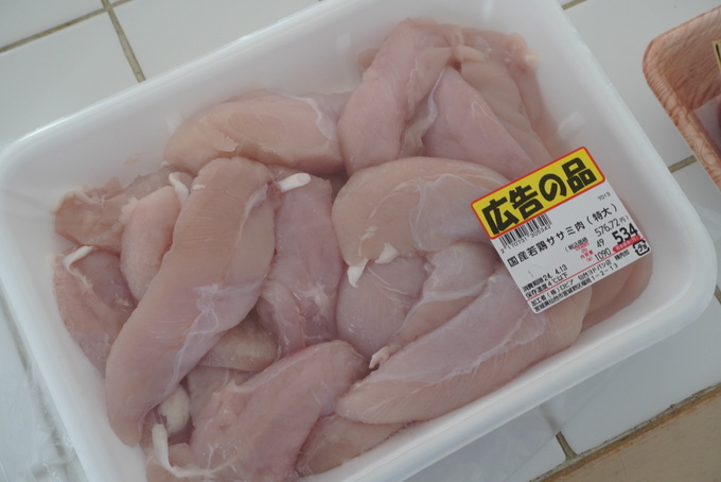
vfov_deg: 30.9
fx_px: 872
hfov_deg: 44.9
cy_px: 241
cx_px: 360
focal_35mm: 44
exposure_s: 1/50
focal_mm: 29
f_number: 8
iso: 800
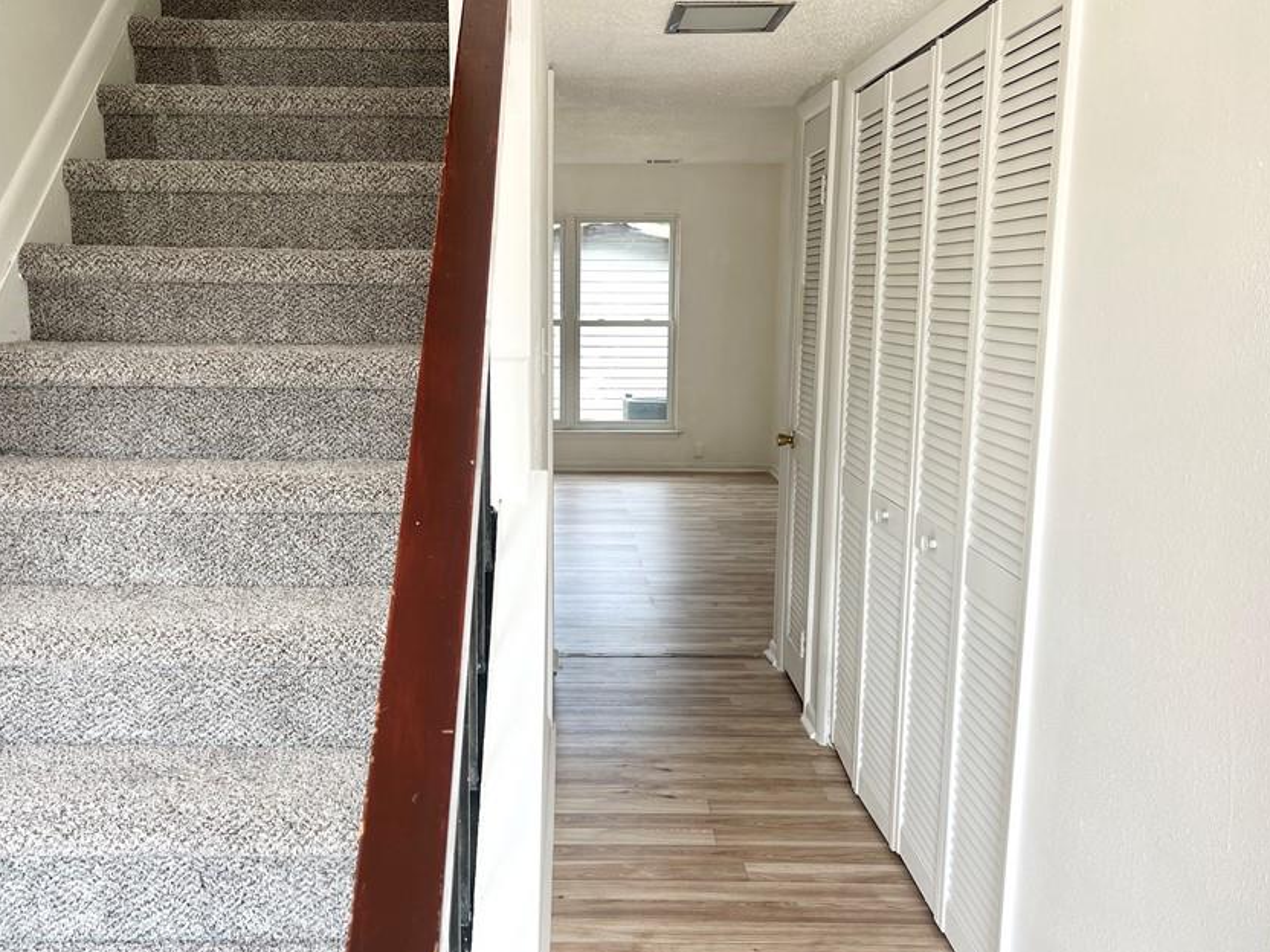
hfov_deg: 56.7
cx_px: 571
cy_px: 487
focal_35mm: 32
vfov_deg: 44.2
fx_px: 1174
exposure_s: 1/209
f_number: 1.5
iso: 40
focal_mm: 5.7
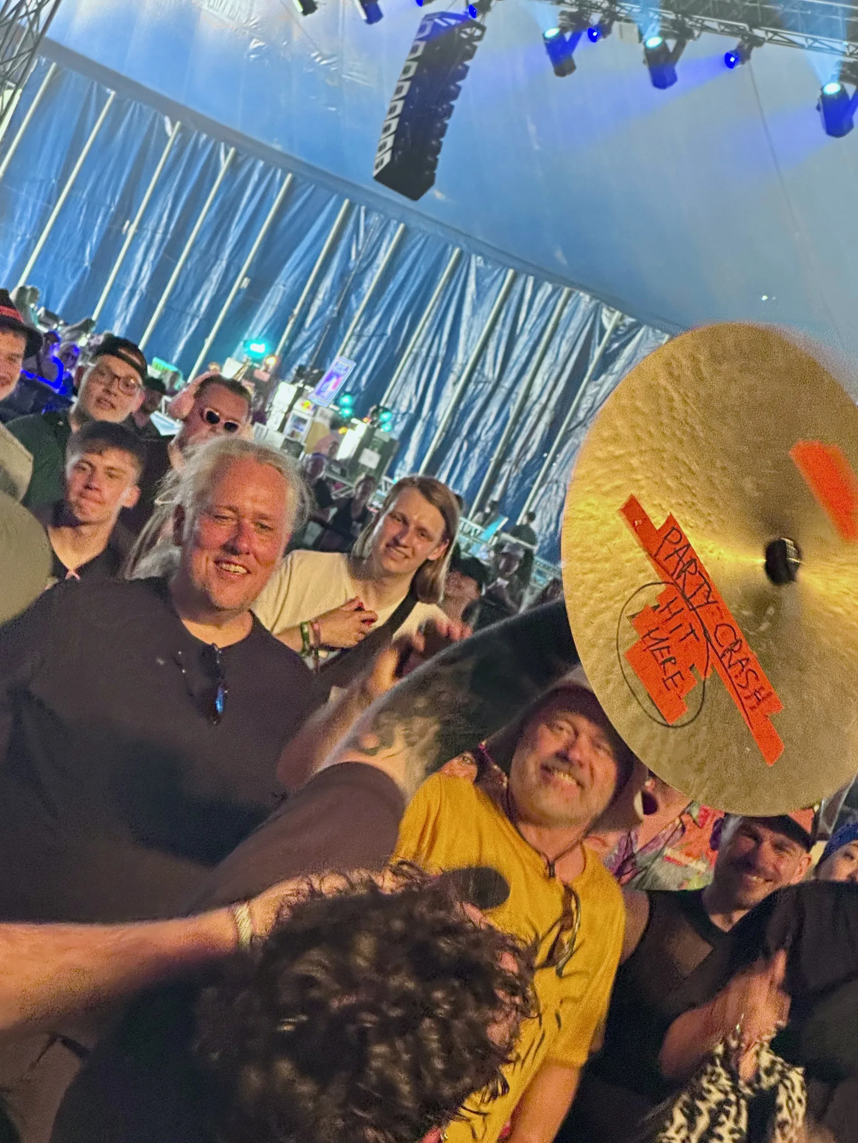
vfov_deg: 25.3
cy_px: 572
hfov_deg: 19.1
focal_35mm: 77
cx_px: 429
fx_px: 2544
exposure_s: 1/34
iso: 800
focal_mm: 9
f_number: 2.8
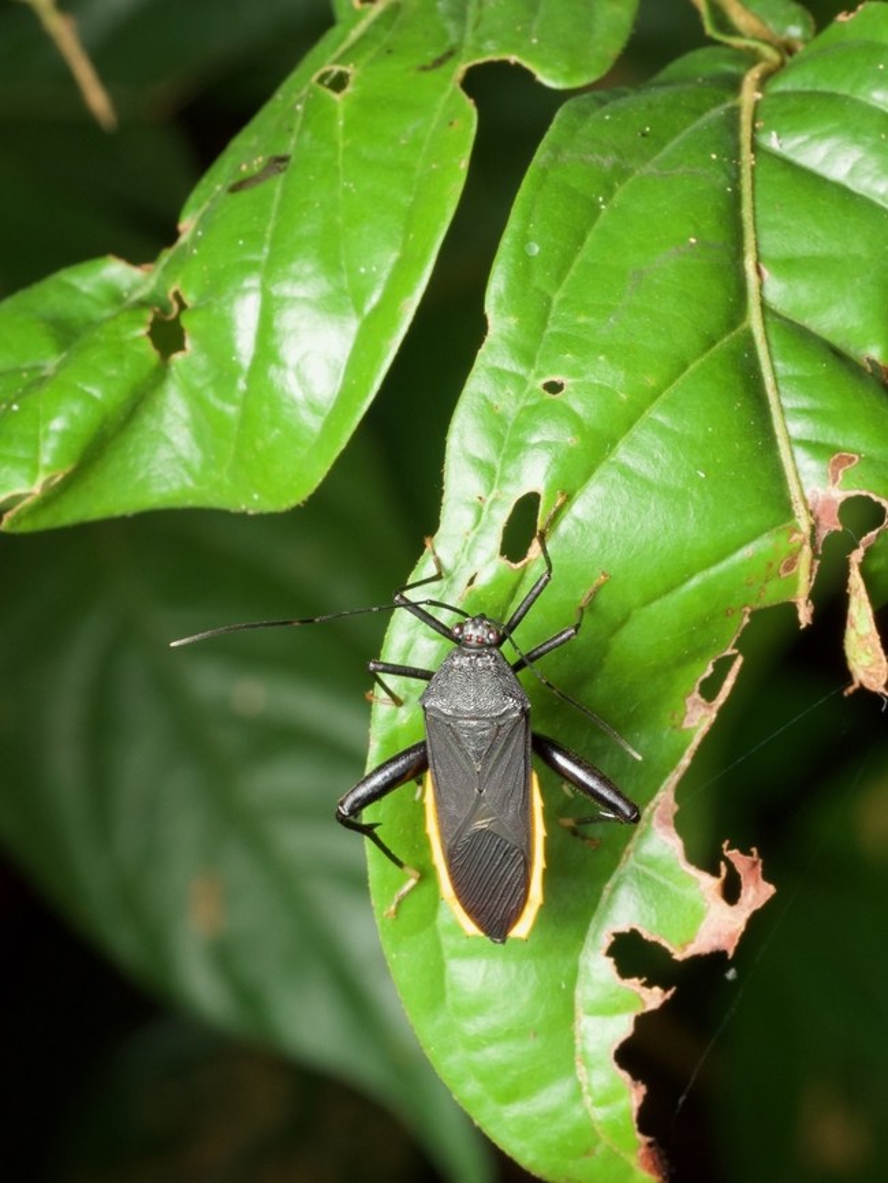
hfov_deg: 12.4
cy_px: 592
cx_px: 444
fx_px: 4102
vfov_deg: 16.4
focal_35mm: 120
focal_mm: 60
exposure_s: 1/60
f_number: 13
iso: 400
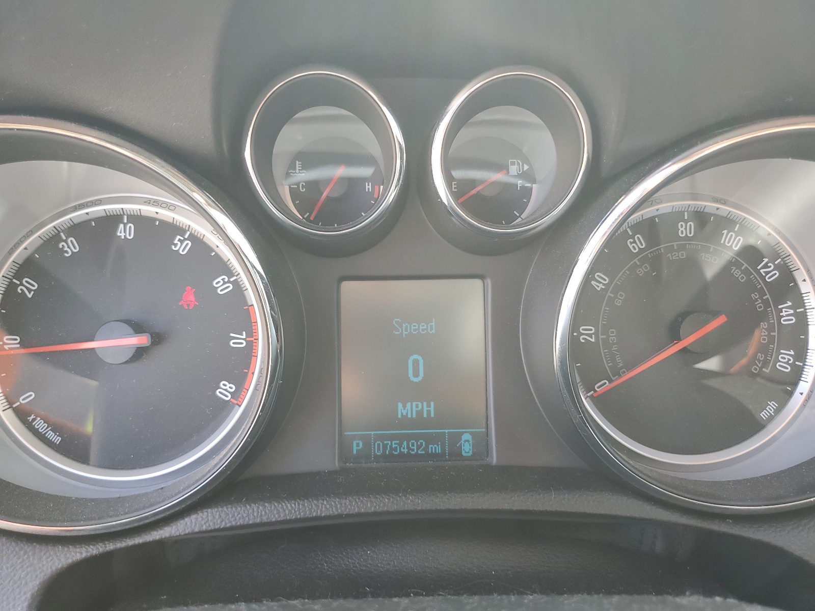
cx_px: 408
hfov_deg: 67.3
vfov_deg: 53.1
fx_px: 612
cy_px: 306
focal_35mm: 26
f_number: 1.5
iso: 57
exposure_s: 1/120
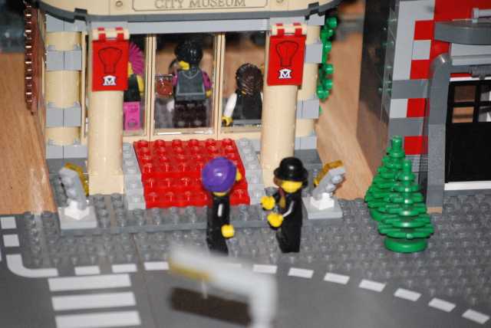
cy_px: 164
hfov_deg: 11.4
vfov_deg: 7.6
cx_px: 246
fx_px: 2457
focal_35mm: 180
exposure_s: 1/60
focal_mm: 120
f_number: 7.1
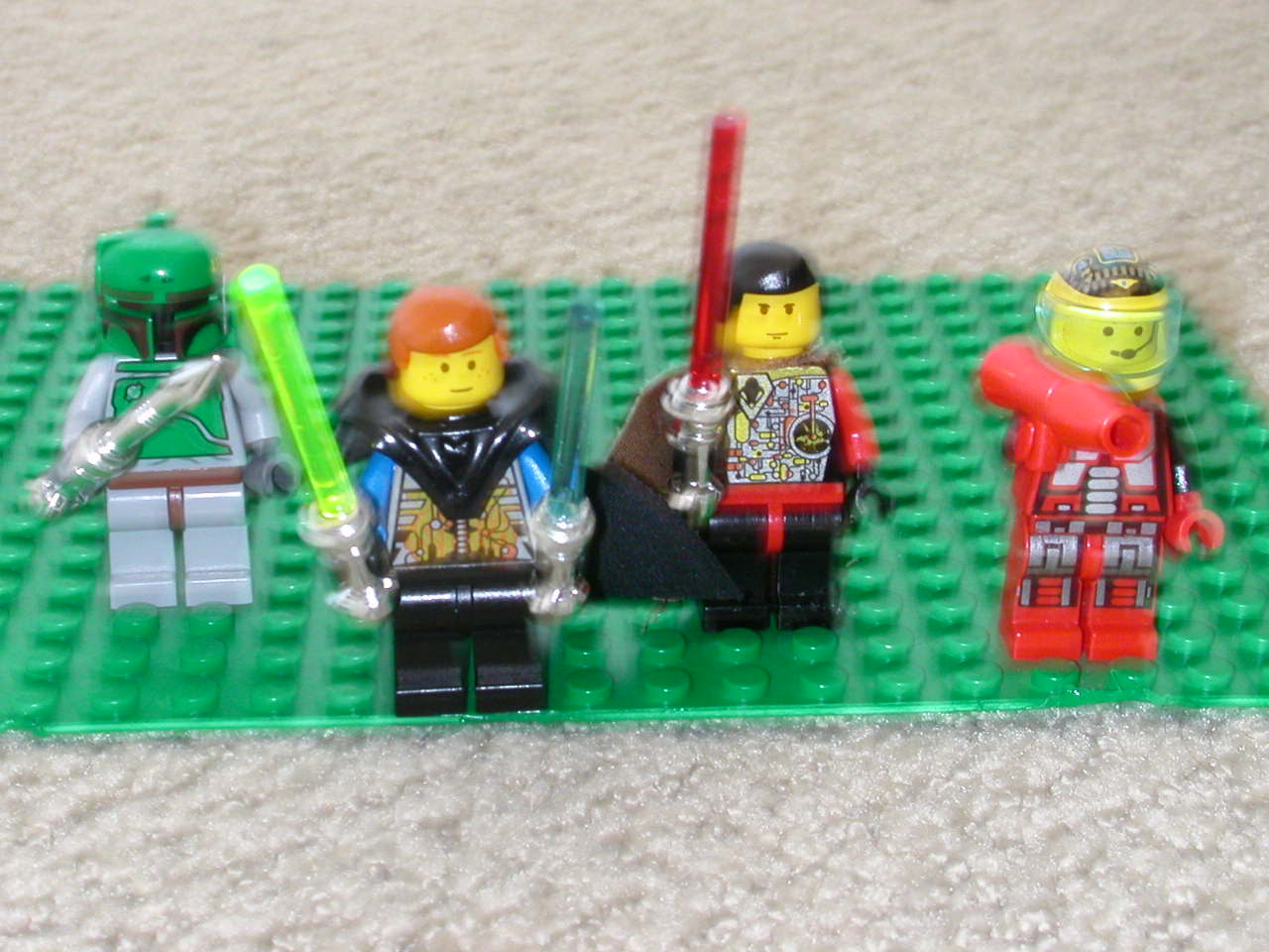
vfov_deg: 21.6
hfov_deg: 28.6
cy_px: 476
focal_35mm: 68
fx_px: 2493
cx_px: 634
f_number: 6.1
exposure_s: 1/1.9
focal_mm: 10.4
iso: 200
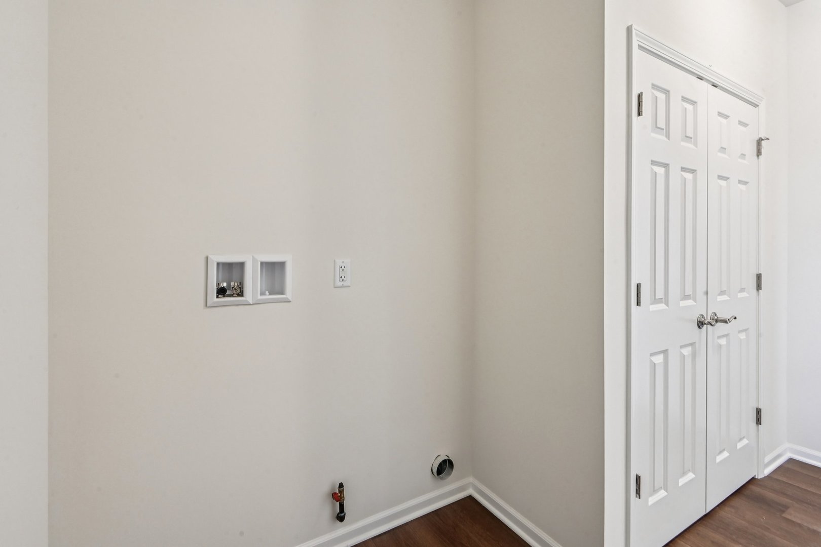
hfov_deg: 96.7
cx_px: 410
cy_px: 274
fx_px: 365
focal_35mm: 16
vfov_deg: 73.7
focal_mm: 16
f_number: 13
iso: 400
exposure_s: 1/2.5
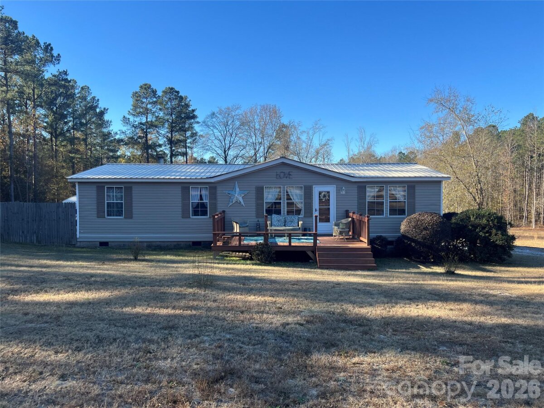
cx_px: 272
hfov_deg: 67.3
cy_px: 204
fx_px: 409
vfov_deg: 53.1
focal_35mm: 26
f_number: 1.5
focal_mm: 5.7
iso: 50
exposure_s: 1/1724
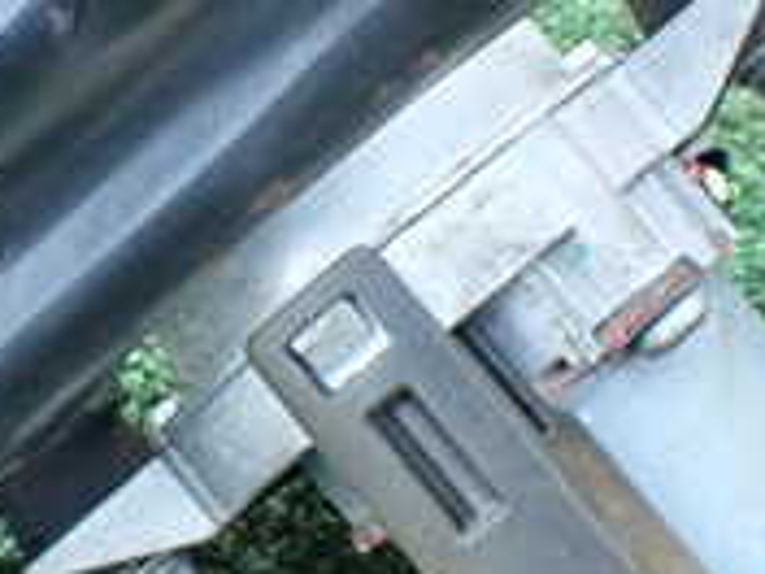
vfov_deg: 14.5
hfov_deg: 19.1
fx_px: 2254
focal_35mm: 102
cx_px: 161
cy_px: 178
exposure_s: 1/125
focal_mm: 5.4
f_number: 2.3
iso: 500
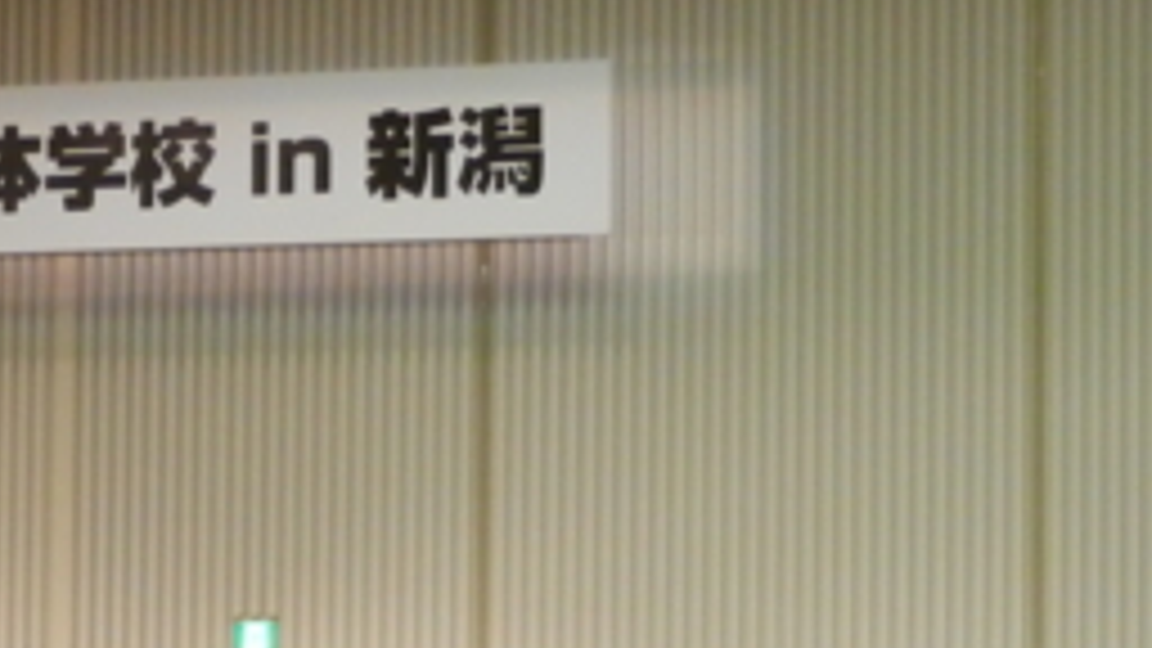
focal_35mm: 153
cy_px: 536
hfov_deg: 13.9
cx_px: 54
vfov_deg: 7.9
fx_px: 4674
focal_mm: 8.2
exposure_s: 1/30
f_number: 4.2
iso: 360
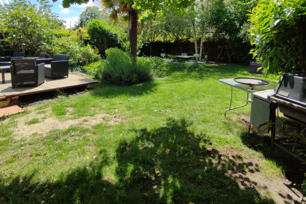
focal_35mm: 22
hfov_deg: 78.5
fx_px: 187
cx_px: 160
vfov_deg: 55.4
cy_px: 59
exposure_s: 1/997
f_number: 2.2
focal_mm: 1.65
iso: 50
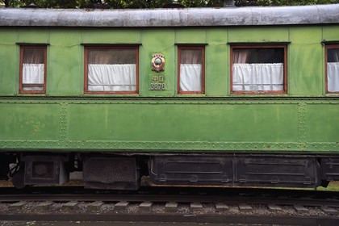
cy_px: 113
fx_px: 395
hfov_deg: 46.4
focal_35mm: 42
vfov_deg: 31.9
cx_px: 170
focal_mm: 42
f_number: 4.5
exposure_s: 1/125
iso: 1600
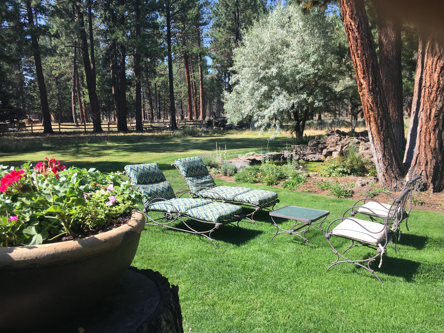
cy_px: 166
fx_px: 372
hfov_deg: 61.7
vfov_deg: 48.2
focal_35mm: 29
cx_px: 222
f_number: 2.2
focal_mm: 4.15
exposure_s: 1/663
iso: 25
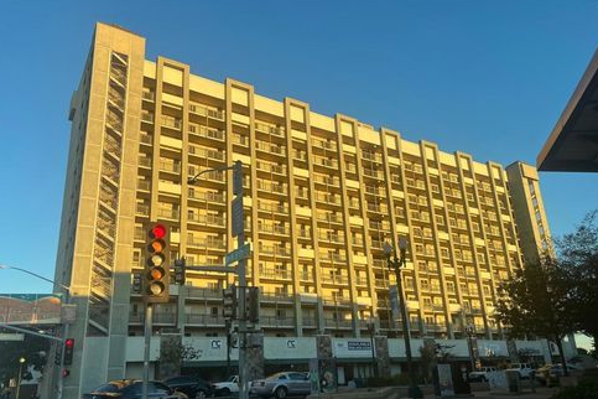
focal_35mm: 28
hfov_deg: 65.5
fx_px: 465
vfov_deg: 46.3
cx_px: 301
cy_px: 224
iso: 50
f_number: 1.5
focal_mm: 5.7
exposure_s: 1/1112
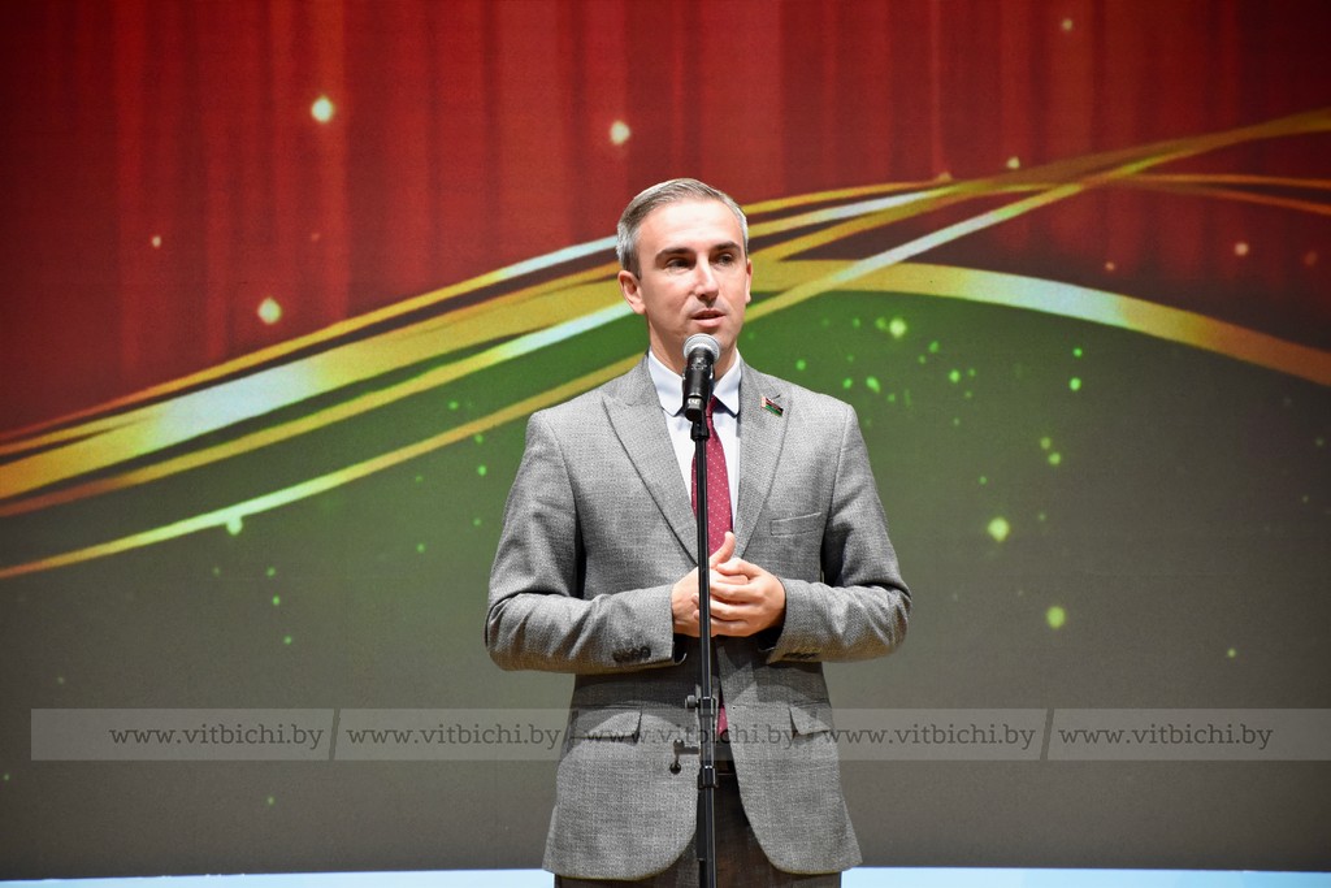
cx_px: 666
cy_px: 444
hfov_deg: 9.8
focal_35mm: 210
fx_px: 7765
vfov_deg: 6.5
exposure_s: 1/320
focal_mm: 140
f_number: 5.6
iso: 1600
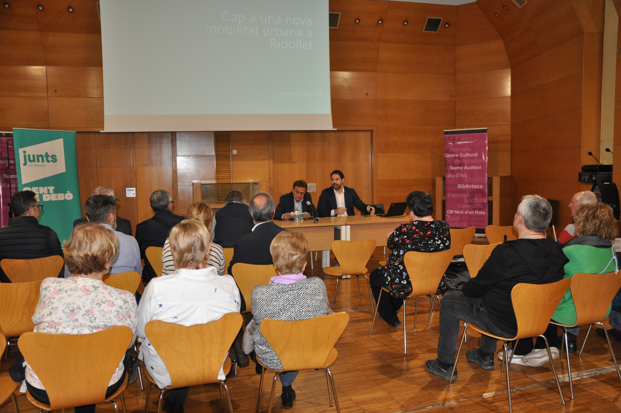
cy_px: 206
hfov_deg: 57.3
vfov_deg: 39.9
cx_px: 310
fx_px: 569
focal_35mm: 33
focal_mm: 22
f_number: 3.8
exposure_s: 1/60
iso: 800
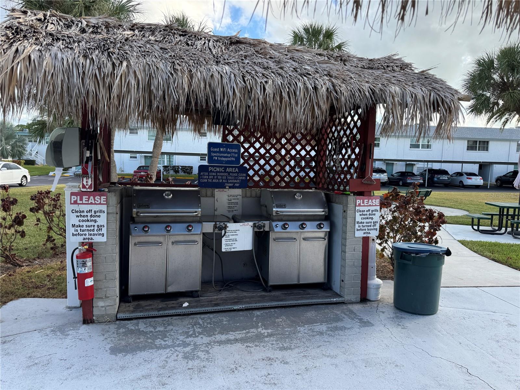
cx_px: 260
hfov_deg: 71.6
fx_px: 361
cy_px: 195
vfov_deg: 56.8
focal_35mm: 24
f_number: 1.78
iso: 80
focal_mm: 6.76
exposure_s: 1/739
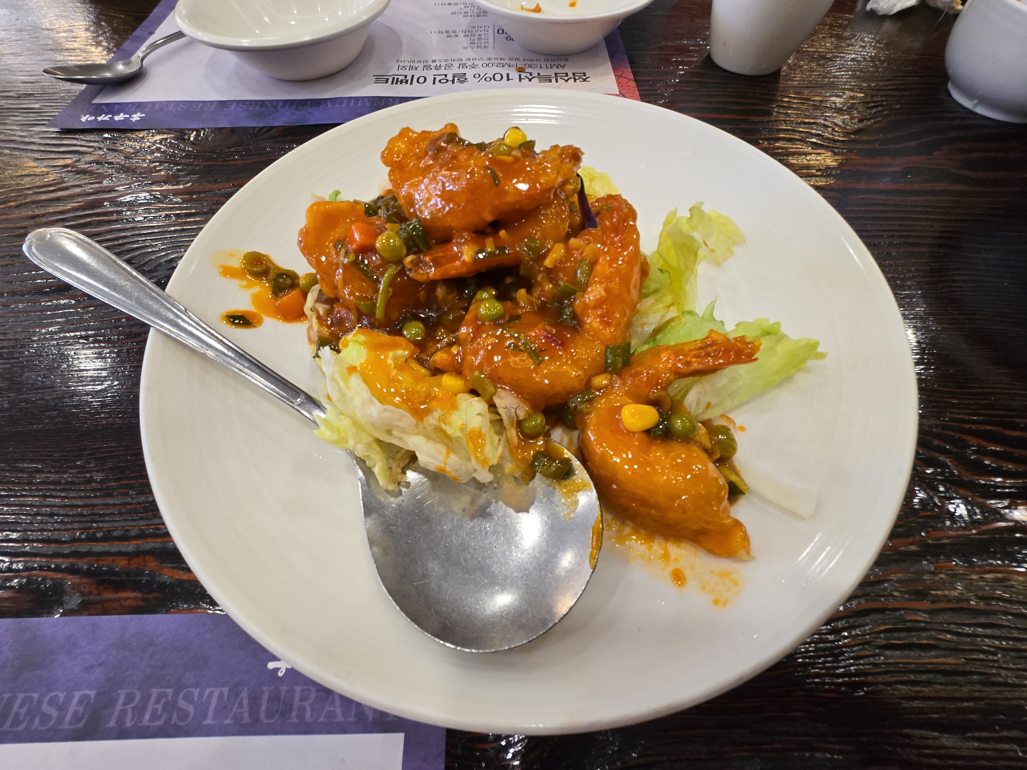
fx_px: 386
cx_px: 514
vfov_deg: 89.9
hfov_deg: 106.2
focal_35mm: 13
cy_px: 385
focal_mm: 1.7
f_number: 2.2
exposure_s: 1/60
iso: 80
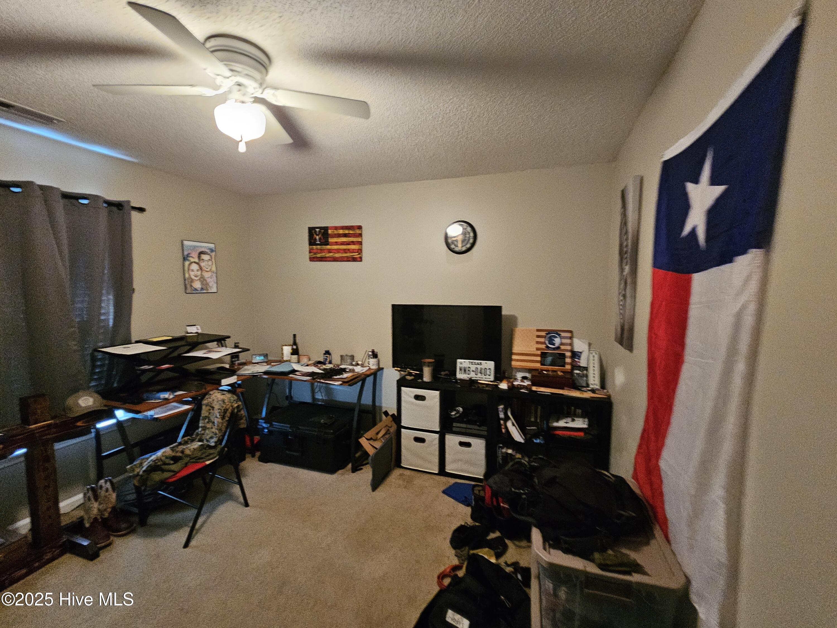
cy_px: 314
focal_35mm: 13
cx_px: 418
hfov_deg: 106.2
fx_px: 314
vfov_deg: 89.9
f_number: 2.2
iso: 640
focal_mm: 2.2
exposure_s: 1/24
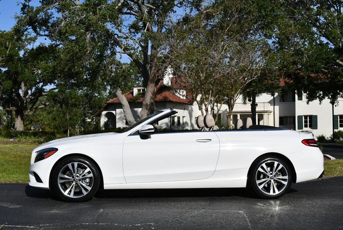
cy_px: 115
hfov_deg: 41.1
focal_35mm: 48
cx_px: 172
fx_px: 458
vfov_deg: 28.1
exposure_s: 1/400
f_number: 10
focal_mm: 24
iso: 100
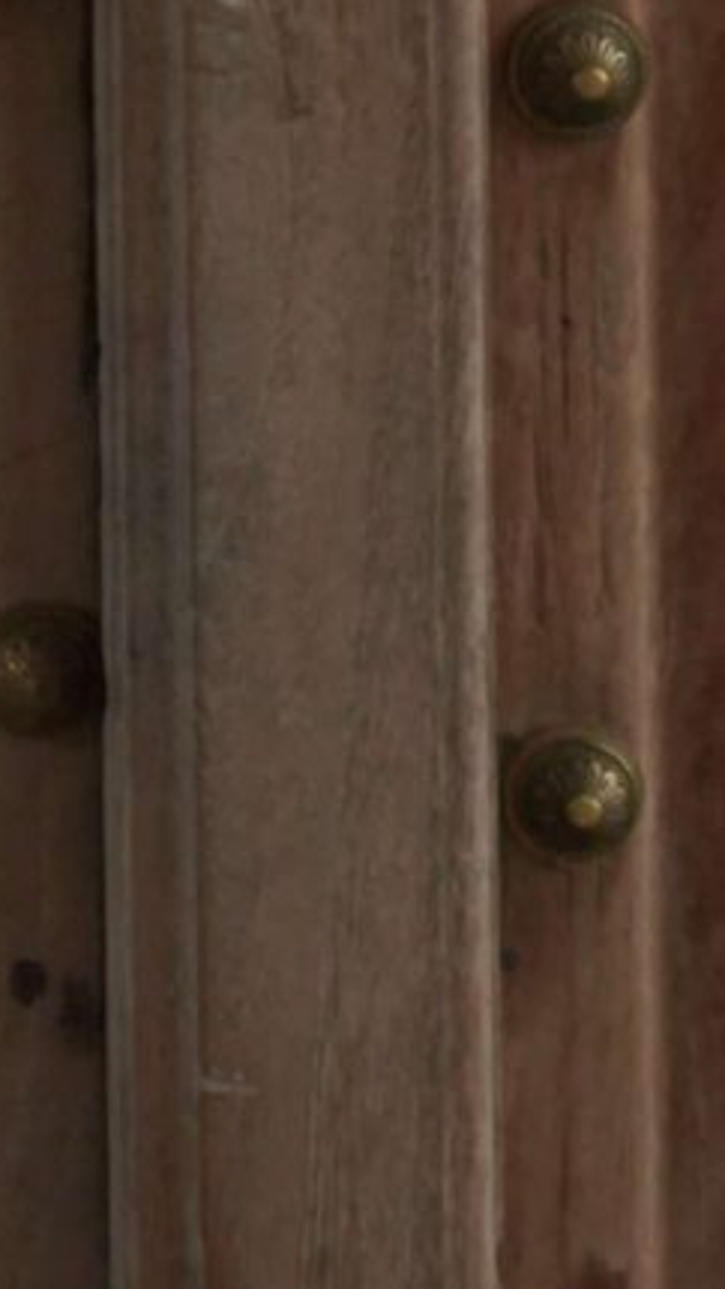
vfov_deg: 6.4
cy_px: -2314
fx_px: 10659
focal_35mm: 312
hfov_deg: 3.7
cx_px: -1799
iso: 1600
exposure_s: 1/125
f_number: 9
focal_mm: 50
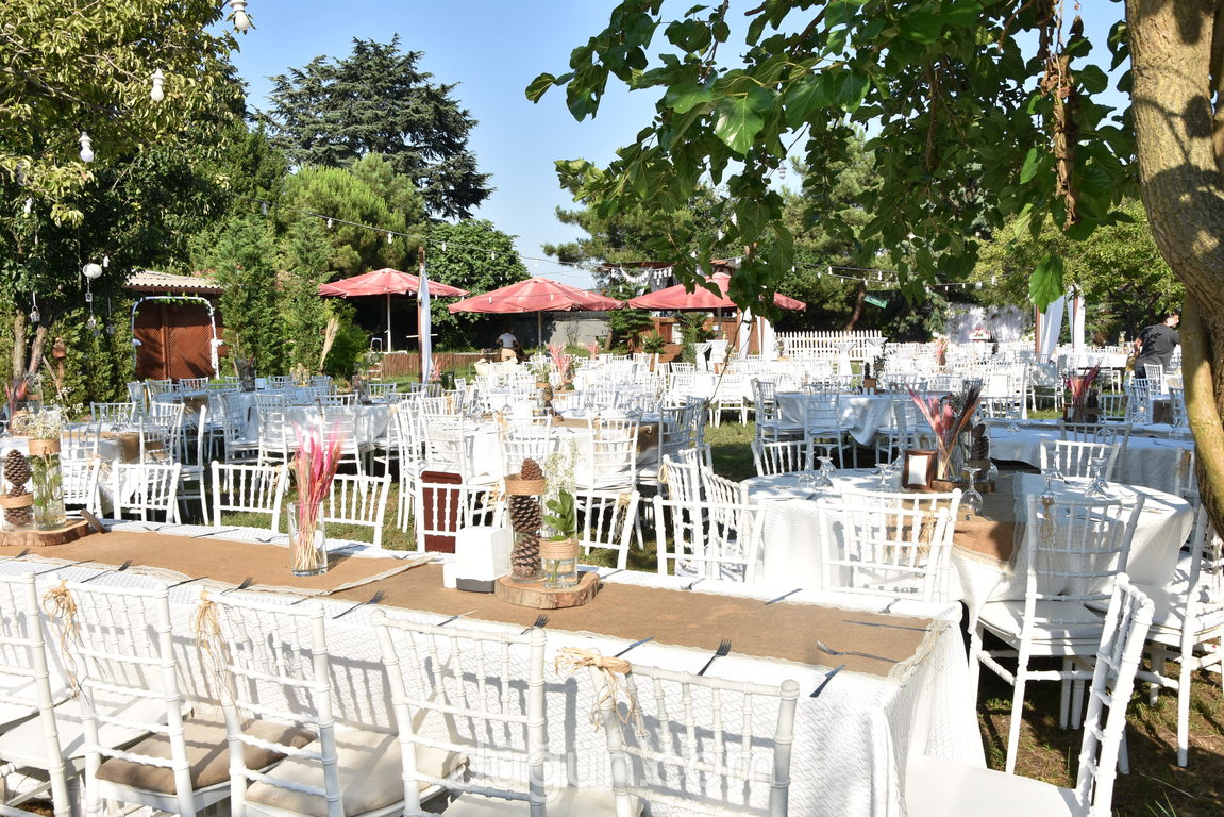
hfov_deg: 57.2
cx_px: 612
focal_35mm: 33
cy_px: 408
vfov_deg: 40.0
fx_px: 1122
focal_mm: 22
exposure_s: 1/160
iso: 100
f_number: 10
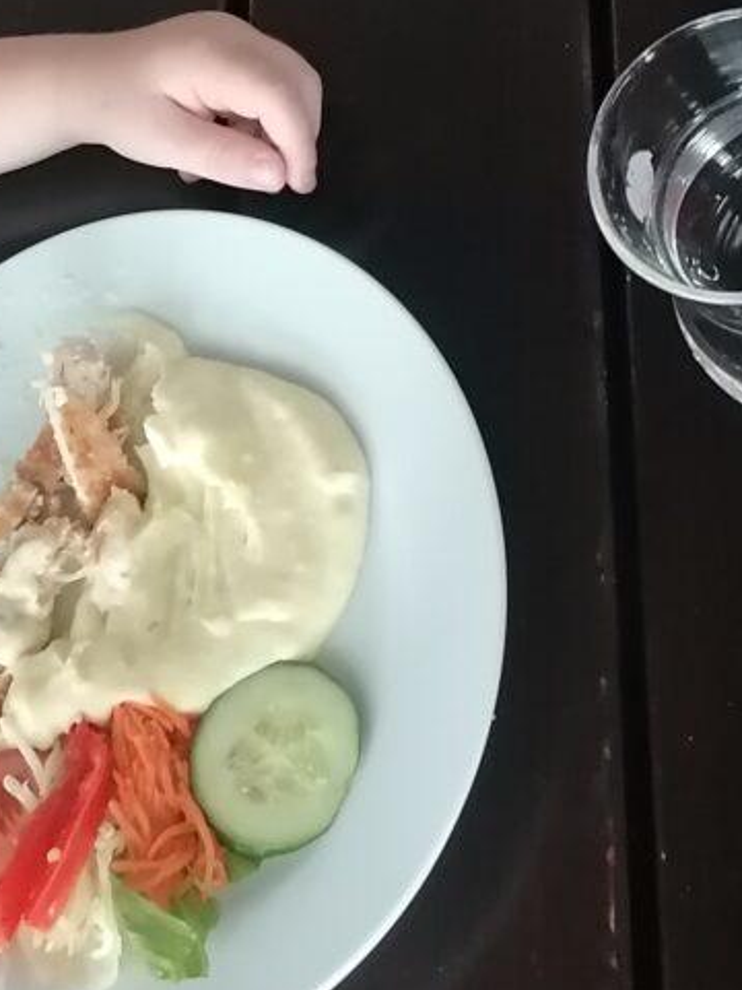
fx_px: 2572
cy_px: -256
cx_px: -47
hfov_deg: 16.0
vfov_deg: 20.2
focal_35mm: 90
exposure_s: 1/100
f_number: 1.8
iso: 500
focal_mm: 4.75
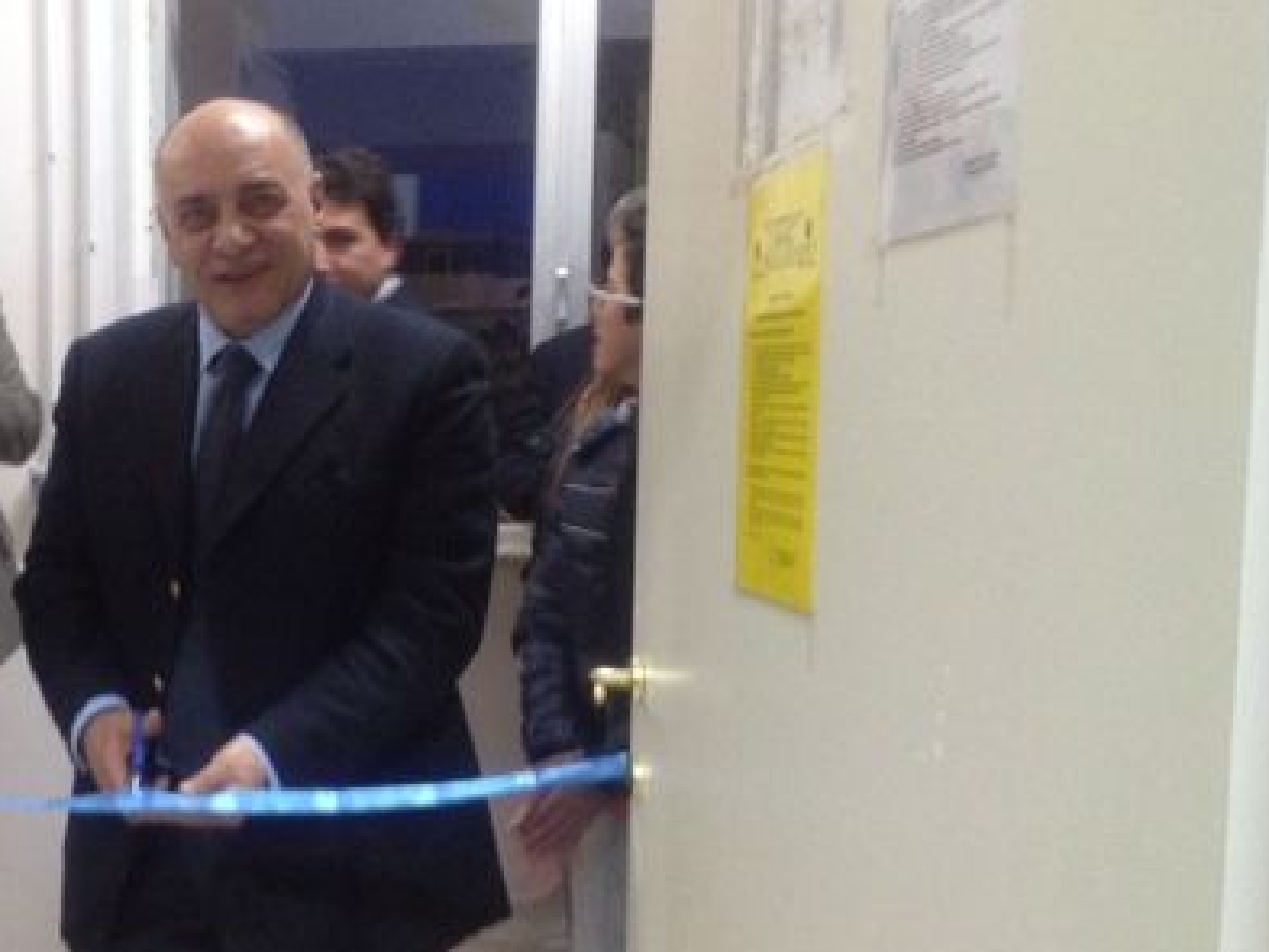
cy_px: 562
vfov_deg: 25.6
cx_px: 252
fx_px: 2090
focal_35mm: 57
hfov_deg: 32.8
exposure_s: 1/20
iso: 320
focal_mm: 4.28
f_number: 2.4
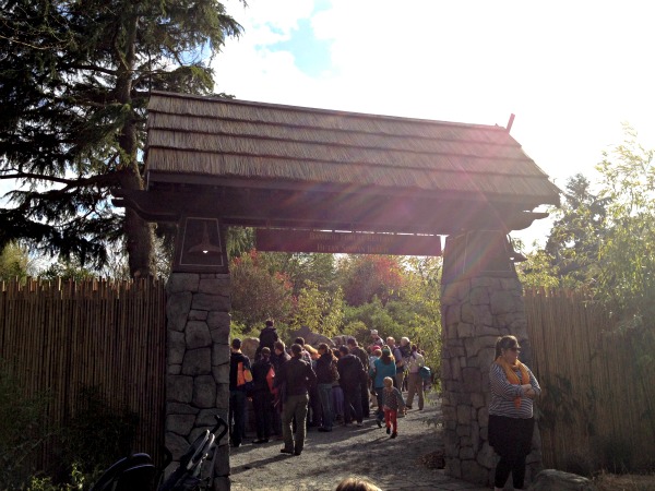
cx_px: 328
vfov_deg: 40.7
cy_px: 246
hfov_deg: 52.6
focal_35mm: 35
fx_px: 662
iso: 50
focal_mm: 4.28
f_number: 2.4
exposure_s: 1/1255
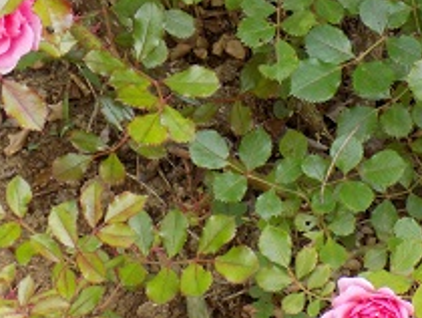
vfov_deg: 8.3
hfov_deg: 11.1
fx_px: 2172
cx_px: 247
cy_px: 2
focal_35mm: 178
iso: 80
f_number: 4.3
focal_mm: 13.9
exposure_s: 1/30
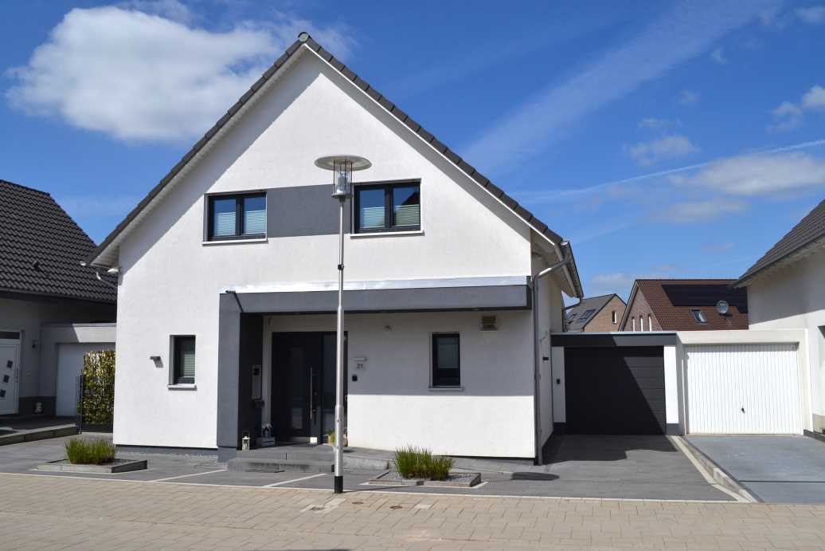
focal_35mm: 30
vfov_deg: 43.6
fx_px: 688
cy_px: 276
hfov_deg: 61.9
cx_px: 412
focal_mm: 20
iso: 100
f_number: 10
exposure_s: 1/400
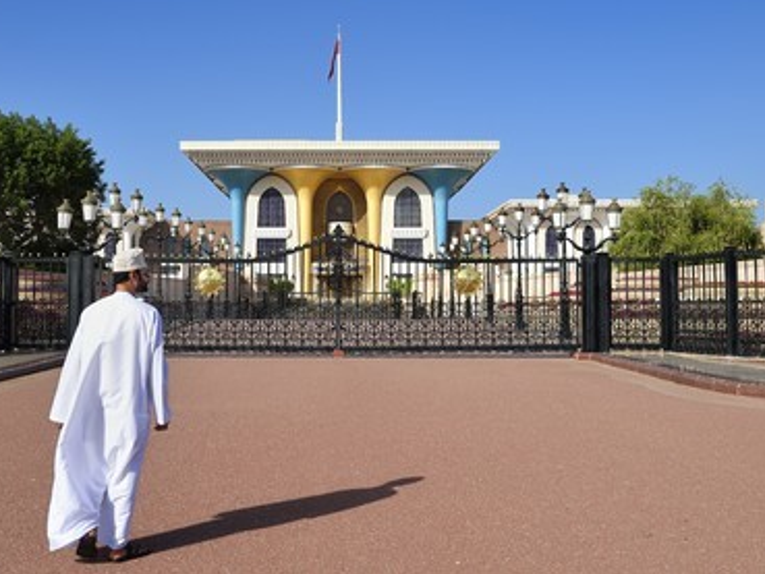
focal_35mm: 35
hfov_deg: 52.5
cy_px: 288
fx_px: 774
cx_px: 338
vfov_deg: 40.7
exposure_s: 1/800
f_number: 8
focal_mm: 32
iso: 200
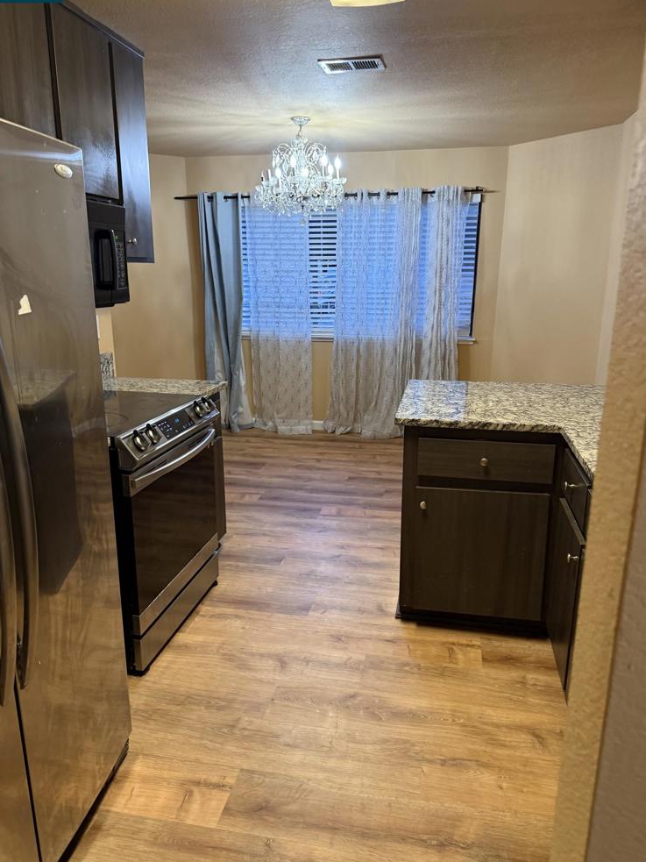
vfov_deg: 69.4
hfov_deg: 54.9
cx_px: 322
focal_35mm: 25
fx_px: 622
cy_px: 432
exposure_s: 1/60
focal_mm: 6.76
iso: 250
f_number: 1.78
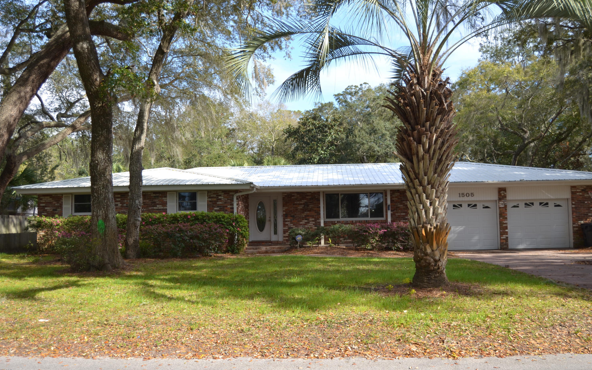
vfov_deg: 40.6
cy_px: 183
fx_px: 500
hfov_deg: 61.2
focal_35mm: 31
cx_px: 298
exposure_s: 1/400
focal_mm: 20
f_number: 3.5
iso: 100
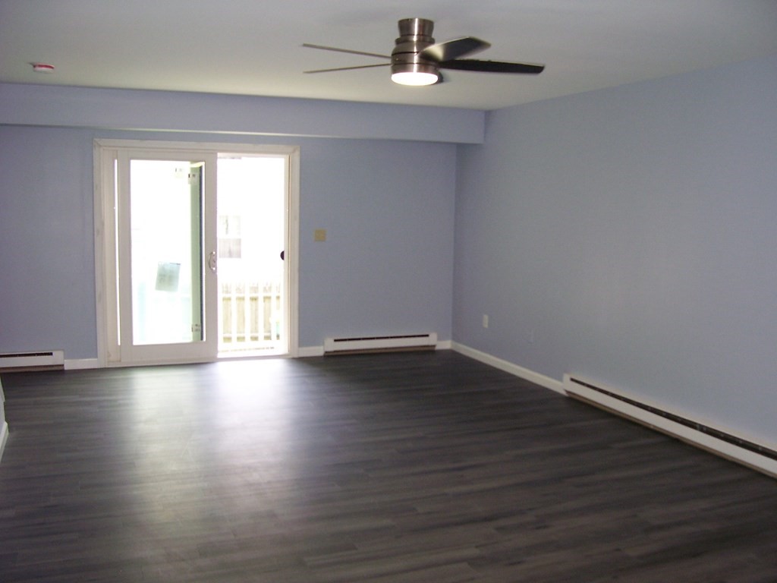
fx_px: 763
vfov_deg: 41.8
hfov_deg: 54.0
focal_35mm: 34
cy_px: 292
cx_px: 388
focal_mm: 5.6
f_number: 2.7
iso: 125
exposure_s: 1/60
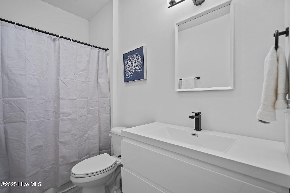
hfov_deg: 96.7
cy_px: 96
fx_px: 129
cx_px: 145
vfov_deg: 73.7
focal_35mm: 16
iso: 250
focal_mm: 16
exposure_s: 1/5
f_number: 4
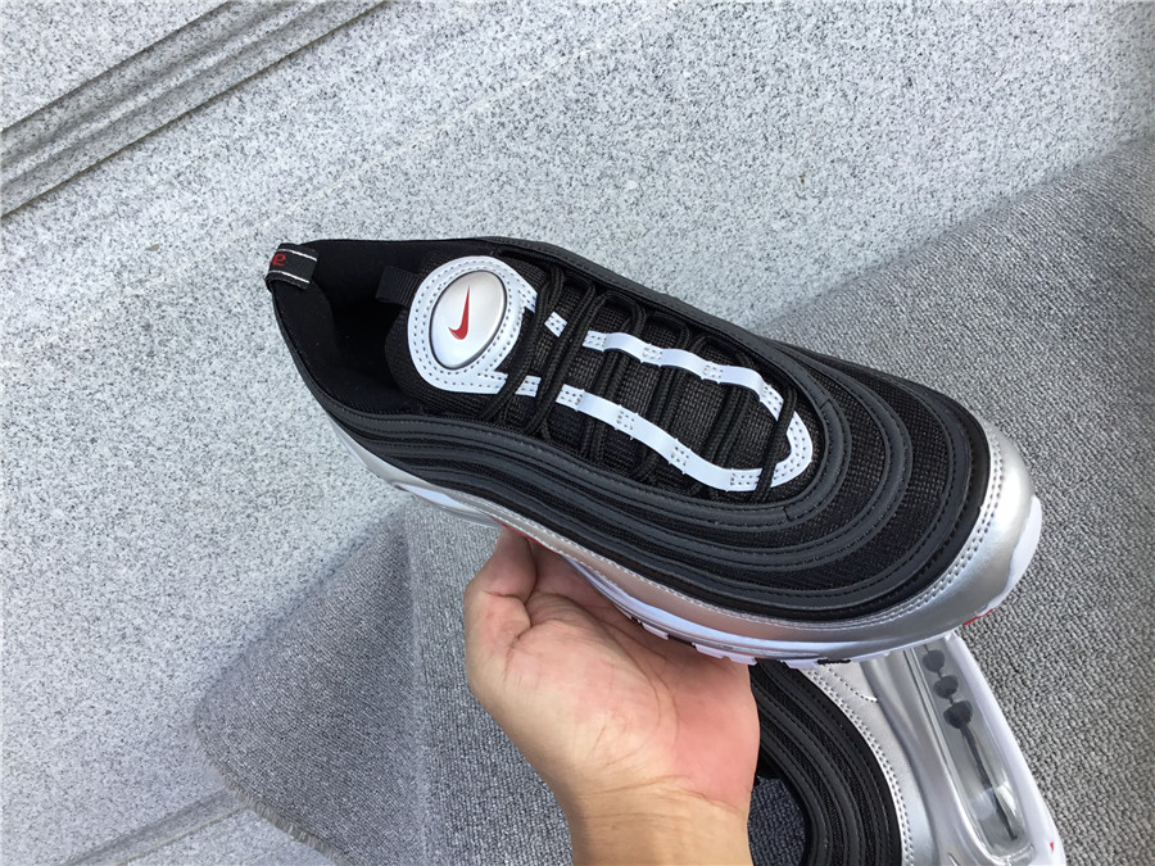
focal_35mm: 31
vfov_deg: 45.4
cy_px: 433
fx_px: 1034
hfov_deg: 58.4
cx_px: 578
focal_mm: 3.3
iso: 25
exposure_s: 1/271
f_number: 2.4
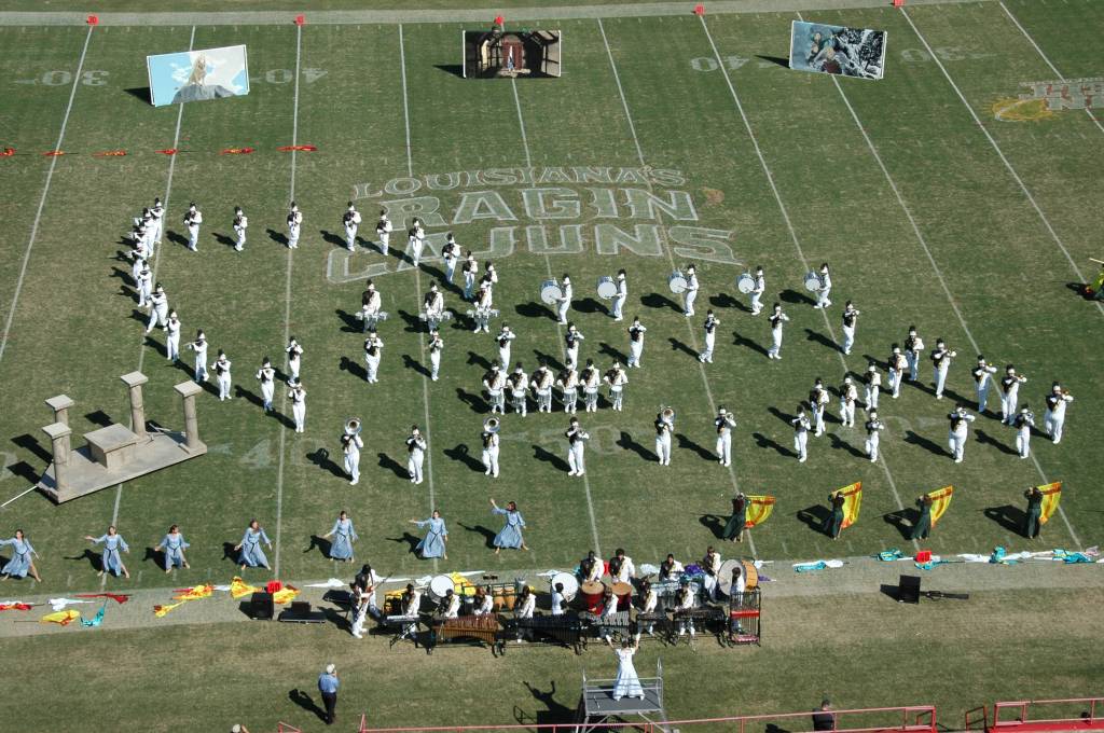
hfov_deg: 26.0
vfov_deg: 17.4
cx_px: 552
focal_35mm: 78
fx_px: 2389
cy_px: 366
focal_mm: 52
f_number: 10
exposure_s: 1/400
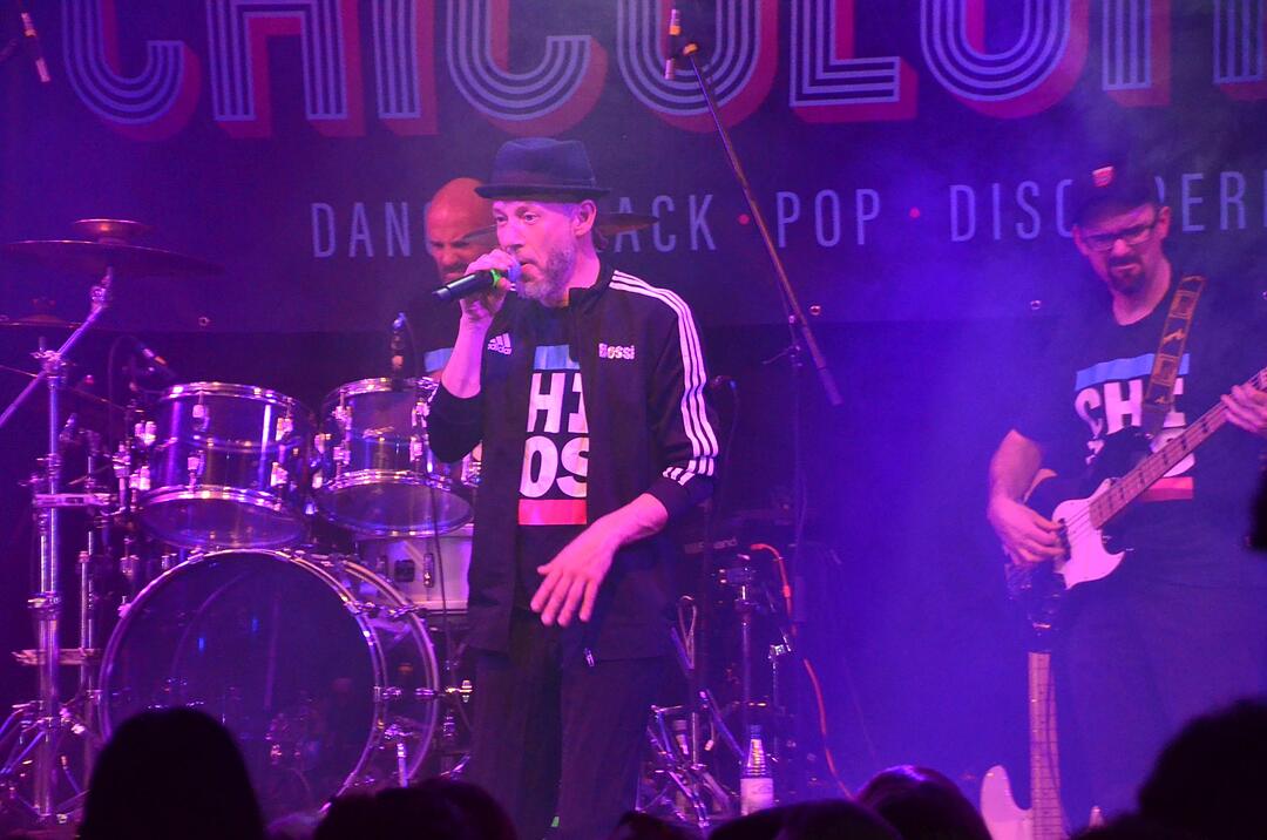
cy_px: 420
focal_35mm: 165
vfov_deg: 8.3
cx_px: 634
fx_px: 5797
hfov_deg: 12.5
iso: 3200
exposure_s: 1/100
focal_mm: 110
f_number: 6
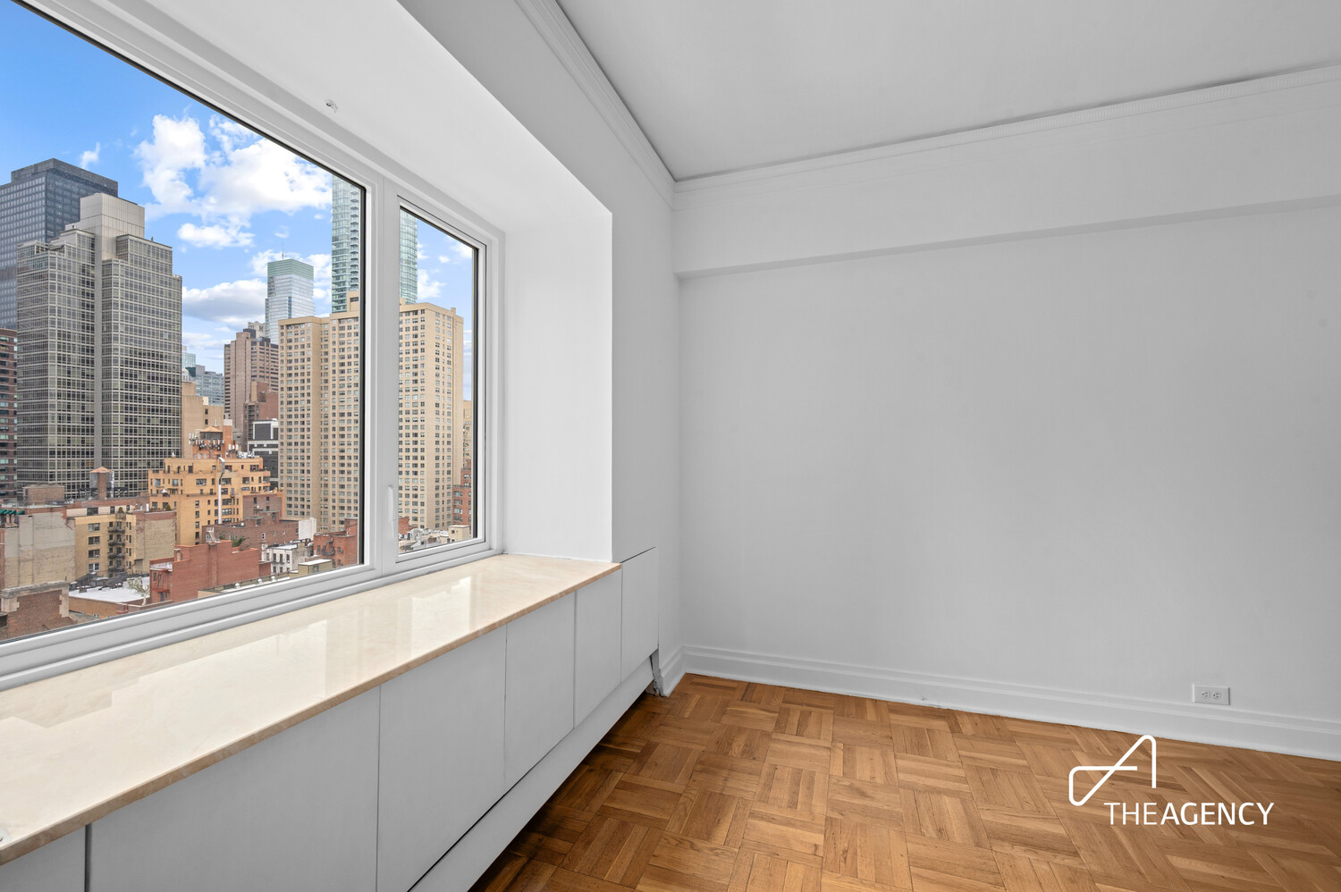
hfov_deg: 104.3
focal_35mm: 14
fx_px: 521
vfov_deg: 81.1
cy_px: 446
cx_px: 670
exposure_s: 1/6
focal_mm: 14
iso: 320
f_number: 11
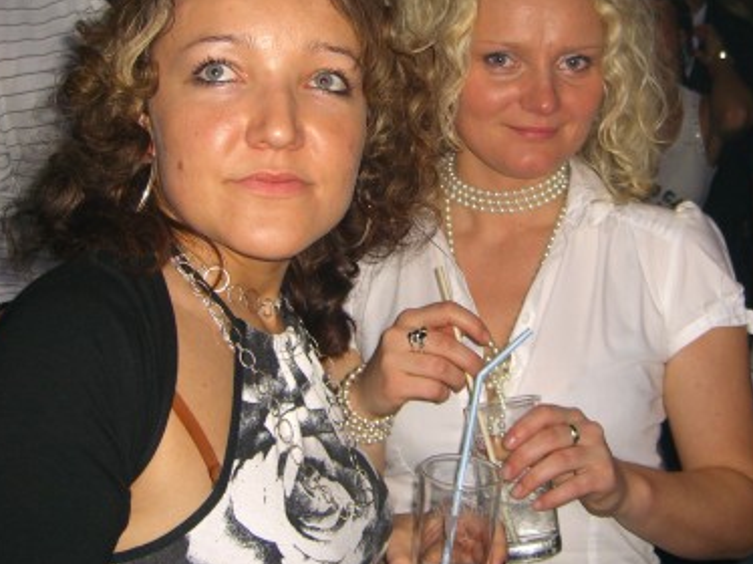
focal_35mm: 61
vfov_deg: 23.8
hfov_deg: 31.7
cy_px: 155
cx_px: 417
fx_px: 1326
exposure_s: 1/60
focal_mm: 7.9
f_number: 2.8
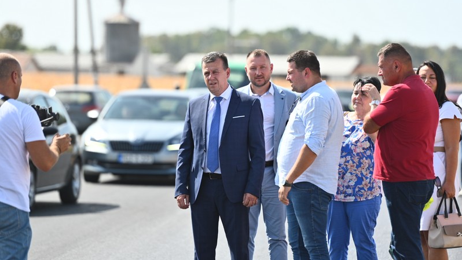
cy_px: 129
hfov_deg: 10.3
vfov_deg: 5.8
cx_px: 231
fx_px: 2573
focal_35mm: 210
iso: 250
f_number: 2.8
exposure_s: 1/3200
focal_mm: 200
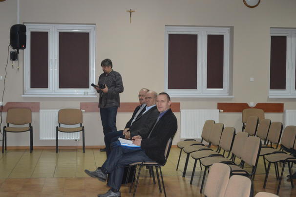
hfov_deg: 30.5
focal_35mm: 66
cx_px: 148
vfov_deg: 20.6
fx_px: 542
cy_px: 98
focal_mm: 44
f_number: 5.3
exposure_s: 1/60
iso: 2200
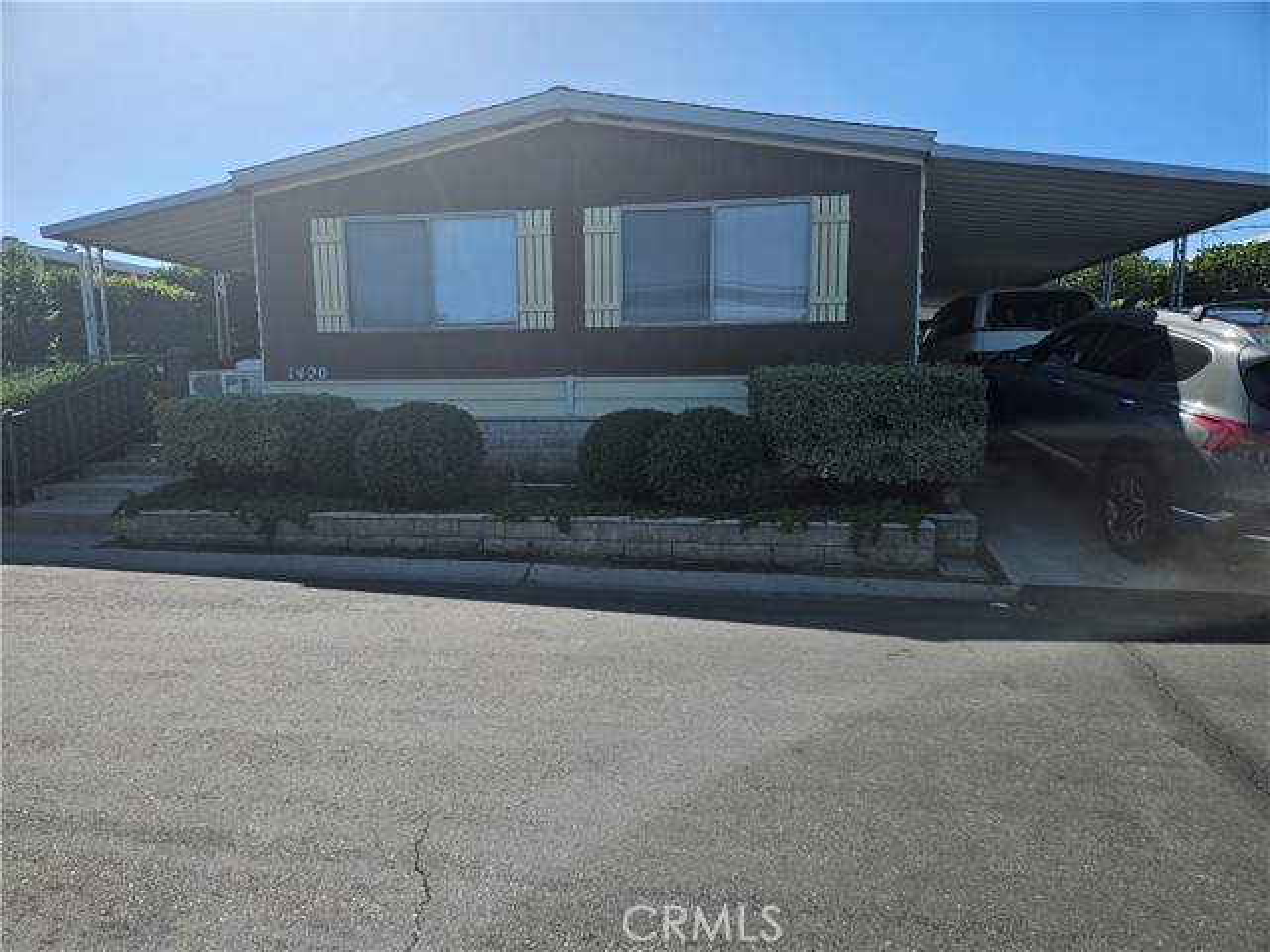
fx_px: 844
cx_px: 635
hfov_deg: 73.9
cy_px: 476
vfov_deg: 58.9
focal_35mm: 23
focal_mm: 5.4
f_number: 1.8
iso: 25
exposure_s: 1/1854
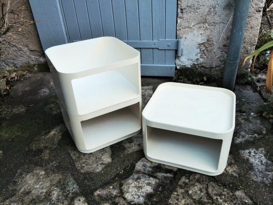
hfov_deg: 61.7
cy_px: 102
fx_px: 229
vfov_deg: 48.2
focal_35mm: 29
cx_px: 136
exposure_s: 1/120
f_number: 2.2
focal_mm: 4.15
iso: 32
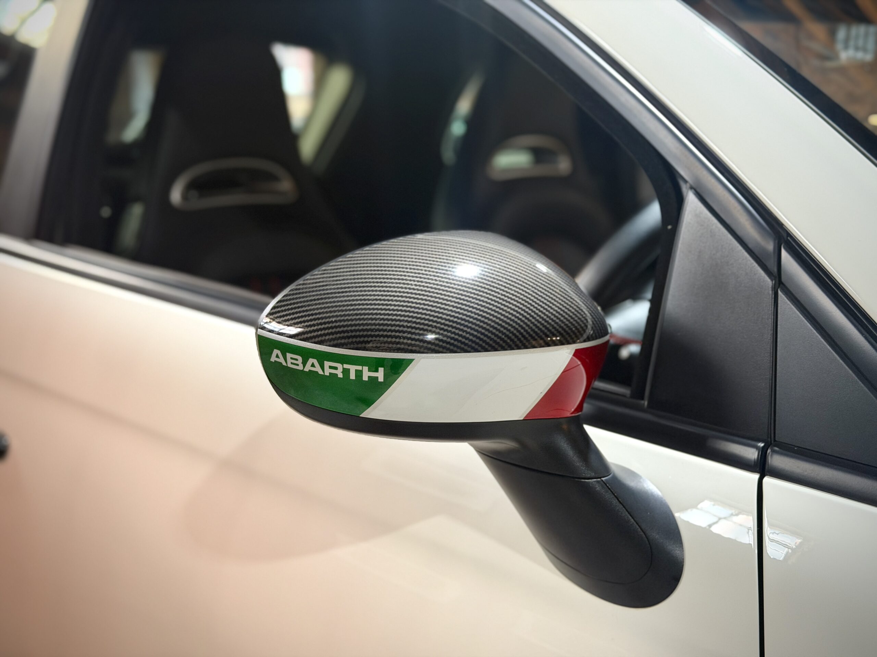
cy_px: 328
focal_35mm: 48
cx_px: 438
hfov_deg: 39.7
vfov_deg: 30.3
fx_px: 1216
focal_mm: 6.76
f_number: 1.78
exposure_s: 1/50
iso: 200
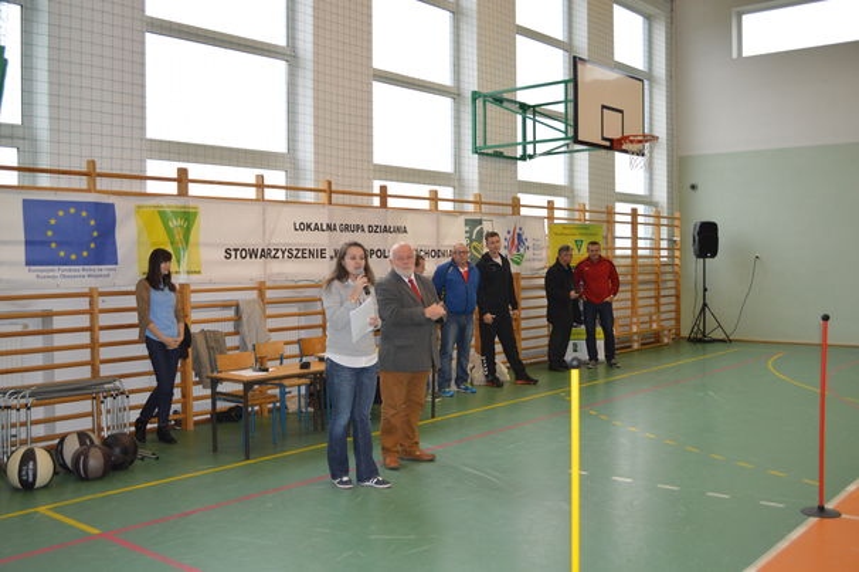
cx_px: 430
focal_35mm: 36
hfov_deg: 53.2
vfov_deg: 36.8
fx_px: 858
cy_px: 286
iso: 400
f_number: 4
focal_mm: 24
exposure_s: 1/80
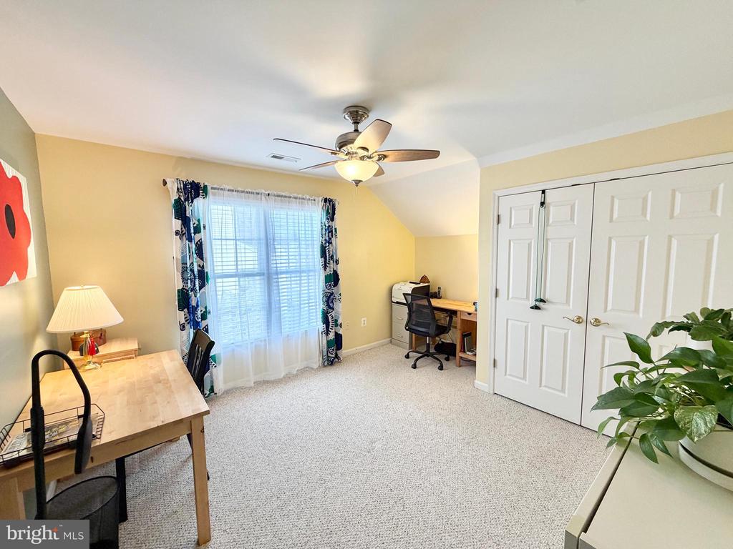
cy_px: 274
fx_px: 296
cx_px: 366
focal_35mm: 14
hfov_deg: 102.1
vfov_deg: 85.7
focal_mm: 2.22
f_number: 2.2
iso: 125
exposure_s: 1/120
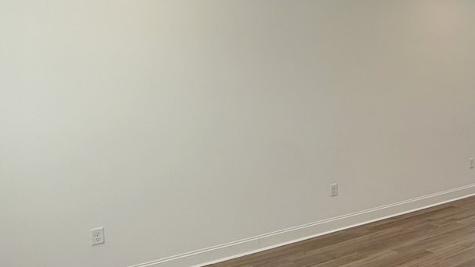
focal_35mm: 40
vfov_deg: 29.5
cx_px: 476
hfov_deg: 43.3
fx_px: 504
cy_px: 86
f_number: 2.2
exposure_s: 1/120
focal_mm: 2.22
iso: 100
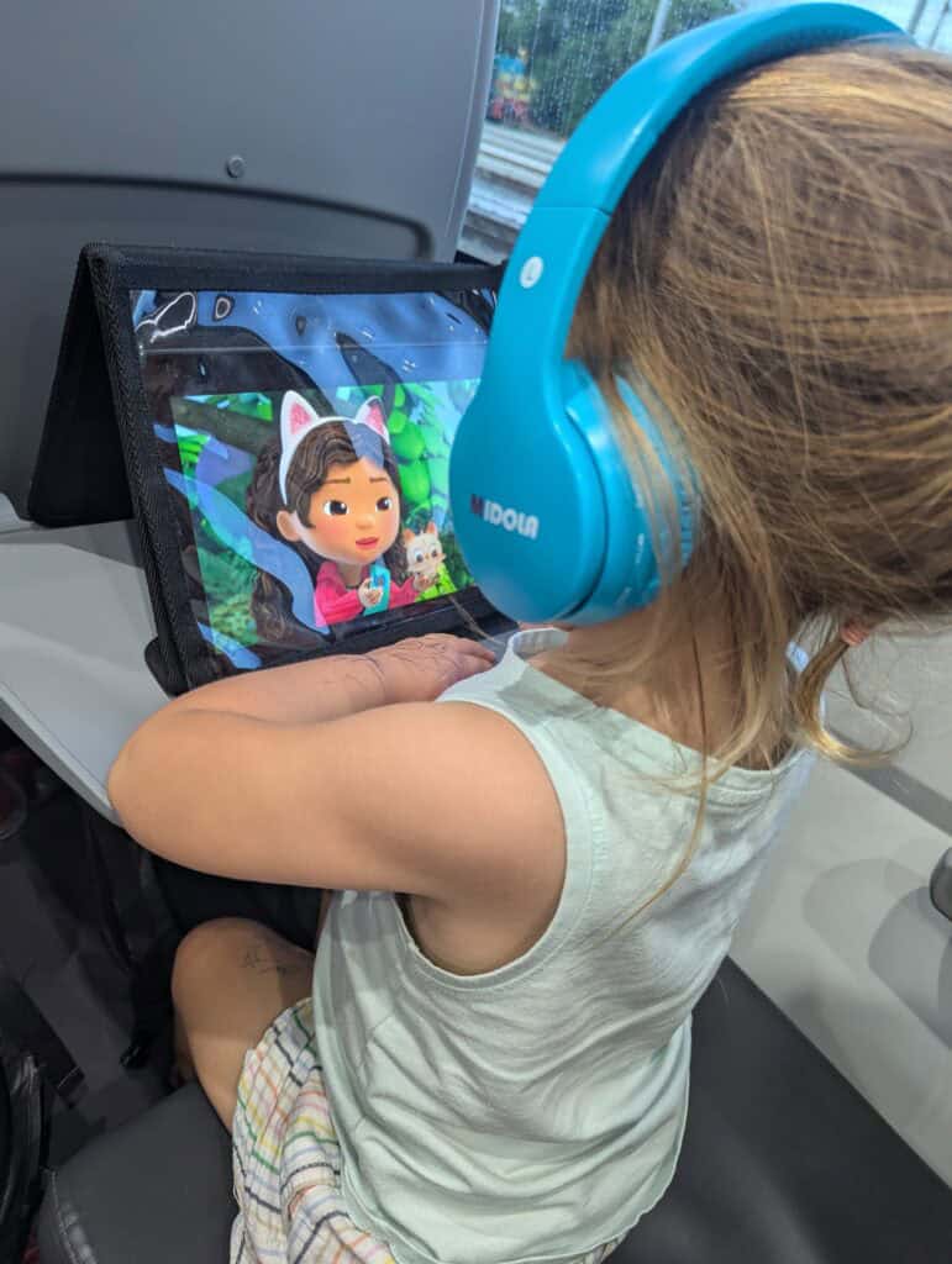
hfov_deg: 56.9
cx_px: 476
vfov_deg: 71.5
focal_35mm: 24
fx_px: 878
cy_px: 632
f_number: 1.9
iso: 218
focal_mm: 6.8
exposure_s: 1/51
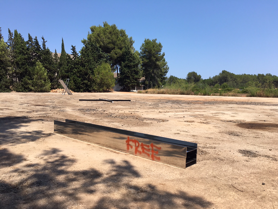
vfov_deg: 48.2
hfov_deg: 61.7
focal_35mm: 29
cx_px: 139
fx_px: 233
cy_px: 104
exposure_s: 1/1538
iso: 25
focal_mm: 4.15
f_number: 2.2
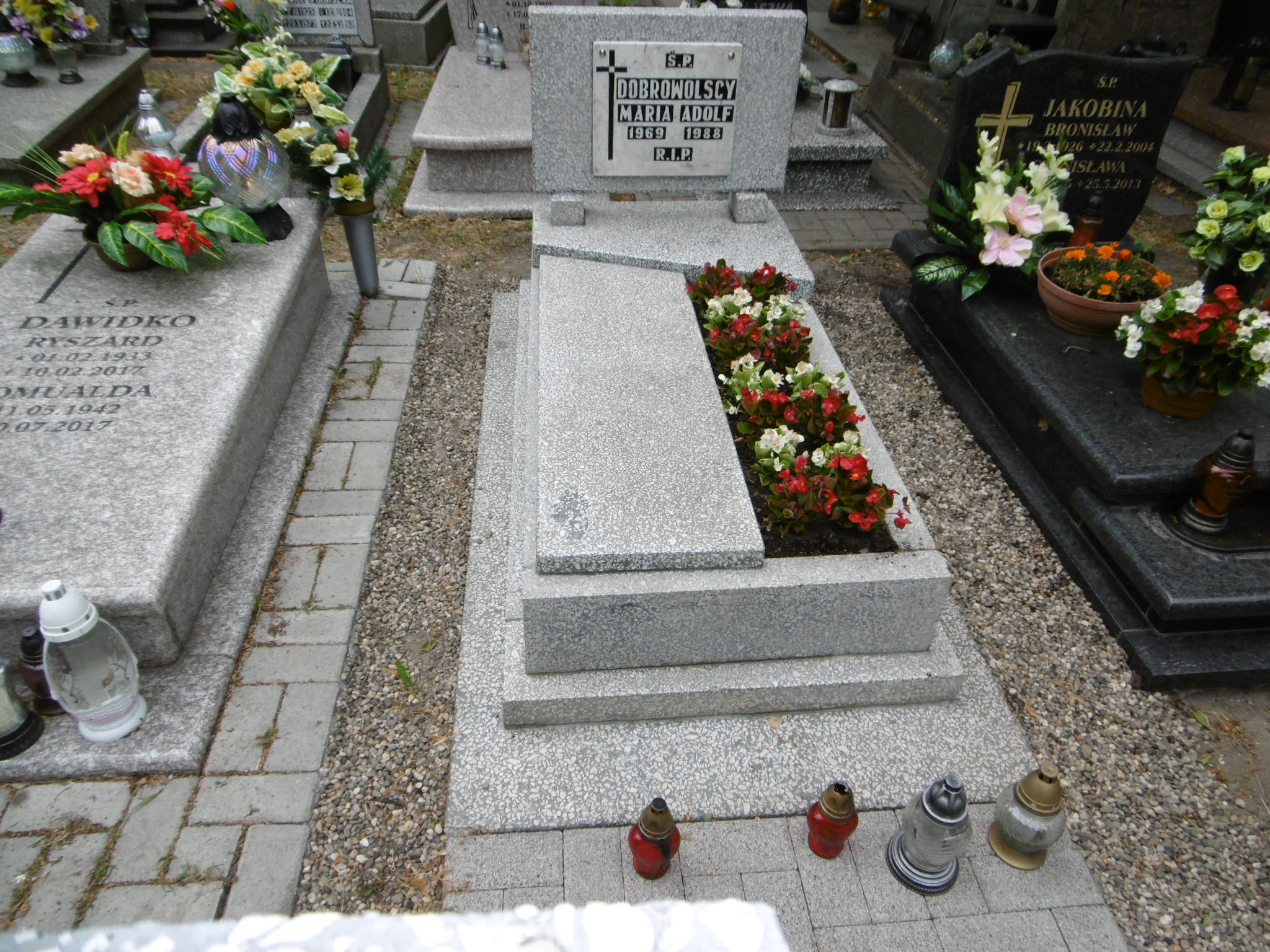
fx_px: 881
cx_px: 635
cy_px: 476
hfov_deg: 71.6
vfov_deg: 56.8
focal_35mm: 24
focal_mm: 4.3
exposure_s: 1/250
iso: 100
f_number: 3.1
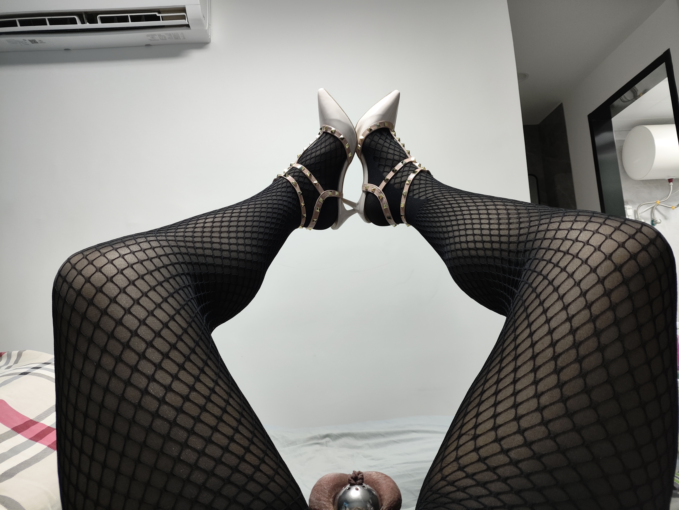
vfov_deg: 54.9
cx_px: 340
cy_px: 255
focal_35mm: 25
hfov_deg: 69.4
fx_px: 491
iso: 219
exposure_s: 1/33.3
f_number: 1.79
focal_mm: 4.71
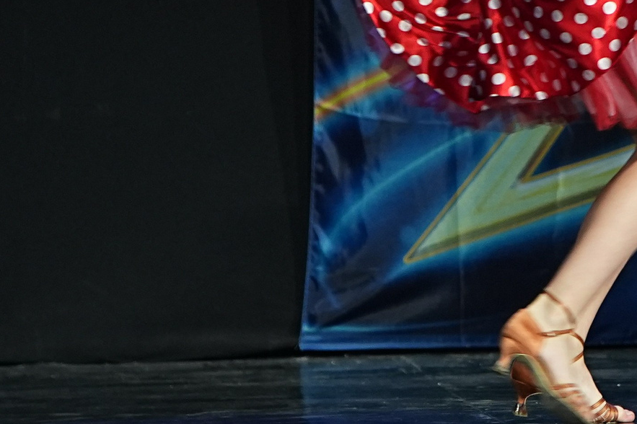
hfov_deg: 3.2
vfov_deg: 2.1
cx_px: 755
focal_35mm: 644
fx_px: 11390
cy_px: -96
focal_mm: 148
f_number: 2.8
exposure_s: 1/320
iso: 1600
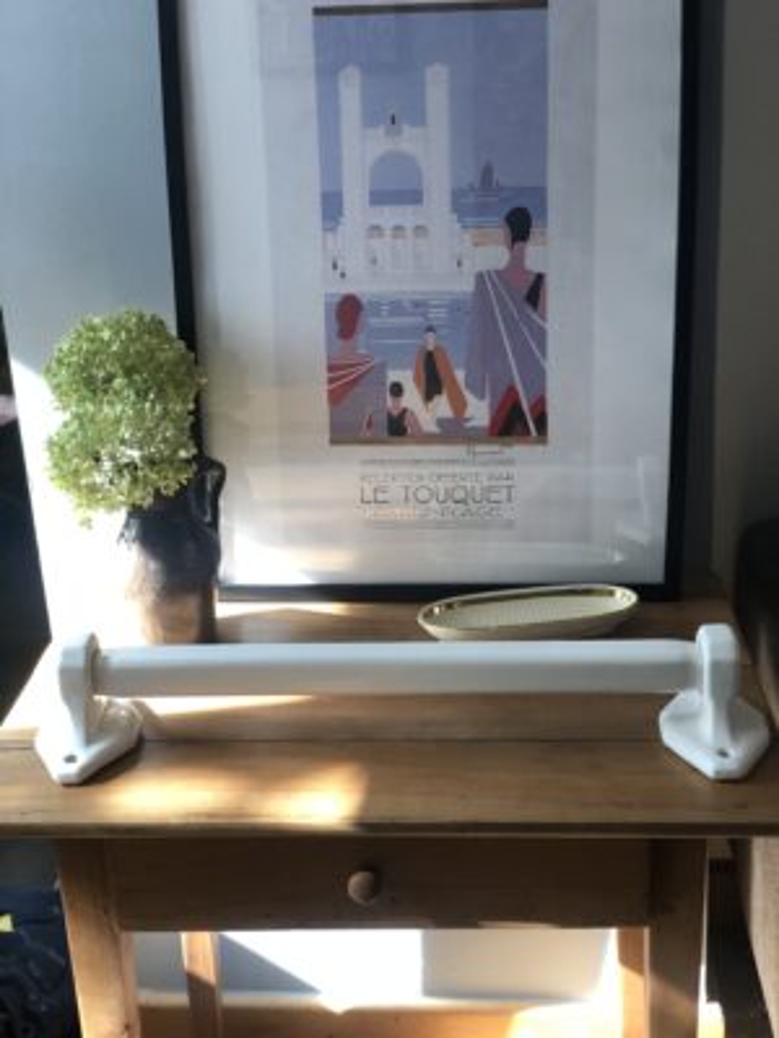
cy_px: 519
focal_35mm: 52
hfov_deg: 28.0
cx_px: 390
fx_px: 1560
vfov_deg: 36.8
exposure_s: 1/60
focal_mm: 6
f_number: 2.4
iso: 64
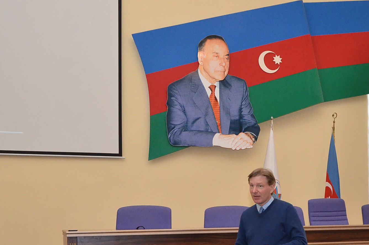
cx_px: 283
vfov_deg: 21.7
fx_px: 624
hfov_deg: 32.2
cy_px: 219
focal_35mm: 61
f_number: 5.6
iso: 2200
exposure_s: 1/160
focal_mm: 22
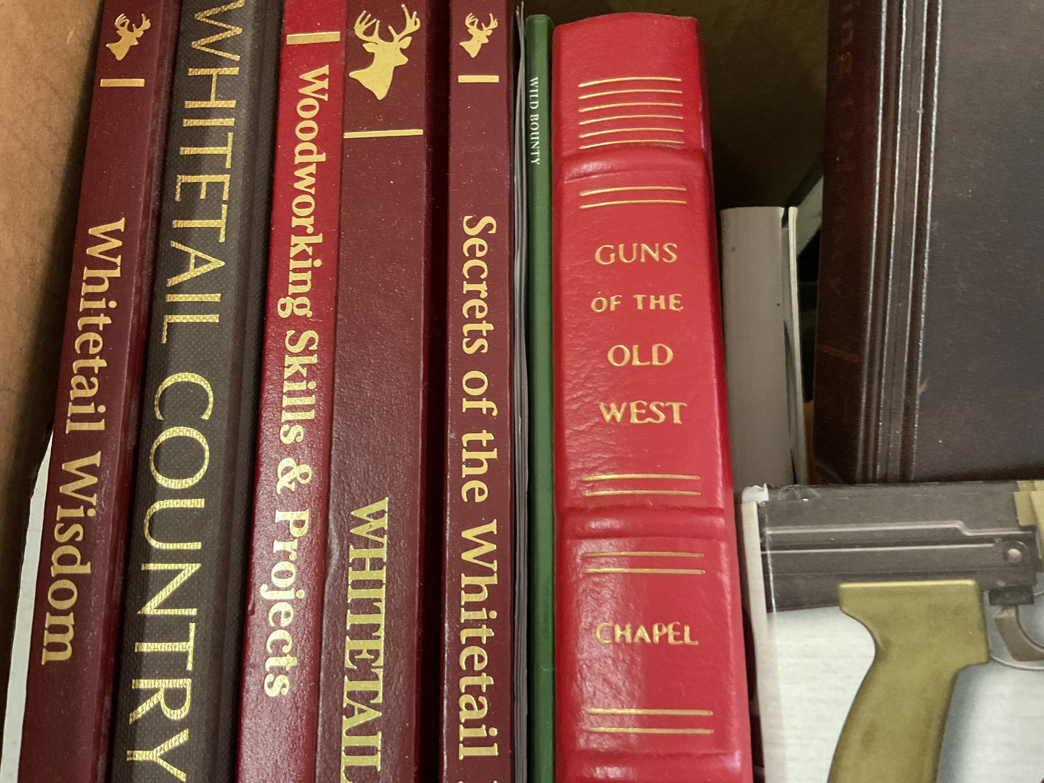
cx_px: 522
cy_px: 392
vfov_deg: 48.2
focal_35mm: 29
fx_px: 875
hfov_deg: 61.7
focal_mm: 3
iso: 400
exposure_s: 1/30
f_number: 1.8
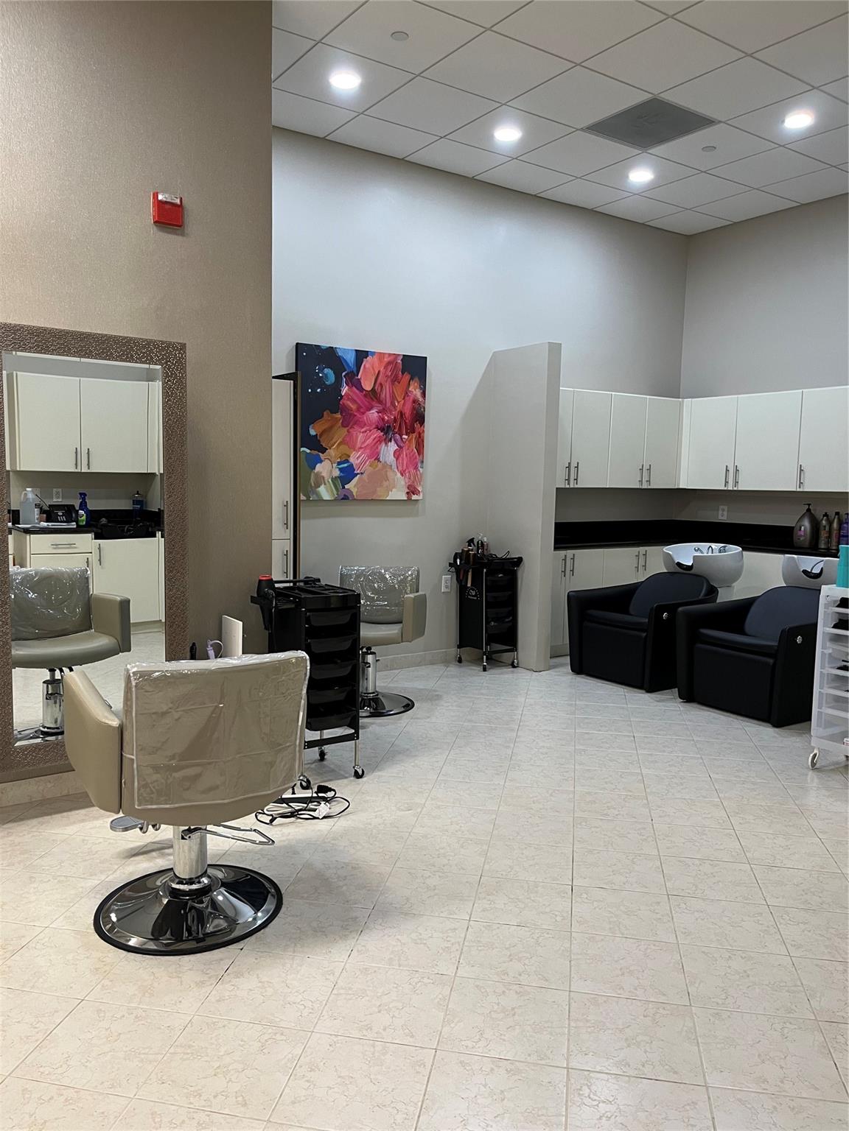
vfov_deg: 67.3
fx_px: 850
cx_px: 424
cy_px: 566
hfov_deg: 53.1
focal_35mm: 26
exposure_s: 1/60
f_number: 1.6
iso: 100
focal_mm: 5.1
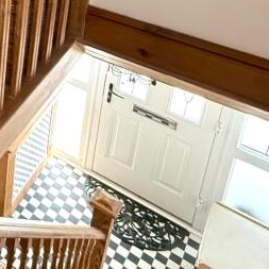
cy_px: -94
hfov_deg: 23.7
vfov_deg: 27.5
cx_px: -173
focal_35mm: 50
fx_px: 440
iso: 320
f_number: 2.2
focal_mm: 2.22
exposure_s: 1/100
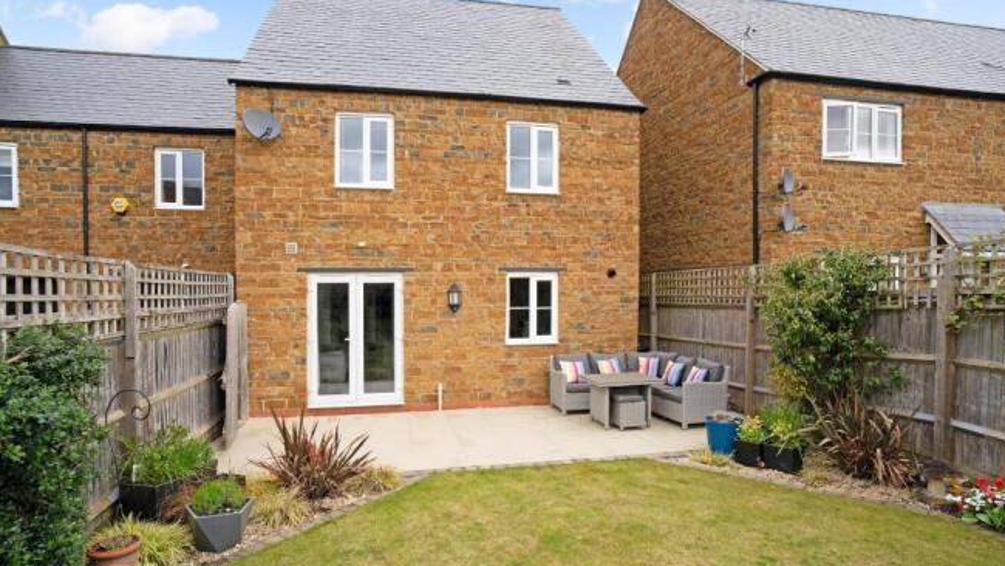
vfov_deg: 58.4
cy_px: 285
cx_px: 505
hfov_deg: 89.6
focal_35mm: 19
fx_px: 506
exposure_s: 1/320
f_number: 8
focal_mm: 18
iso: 400
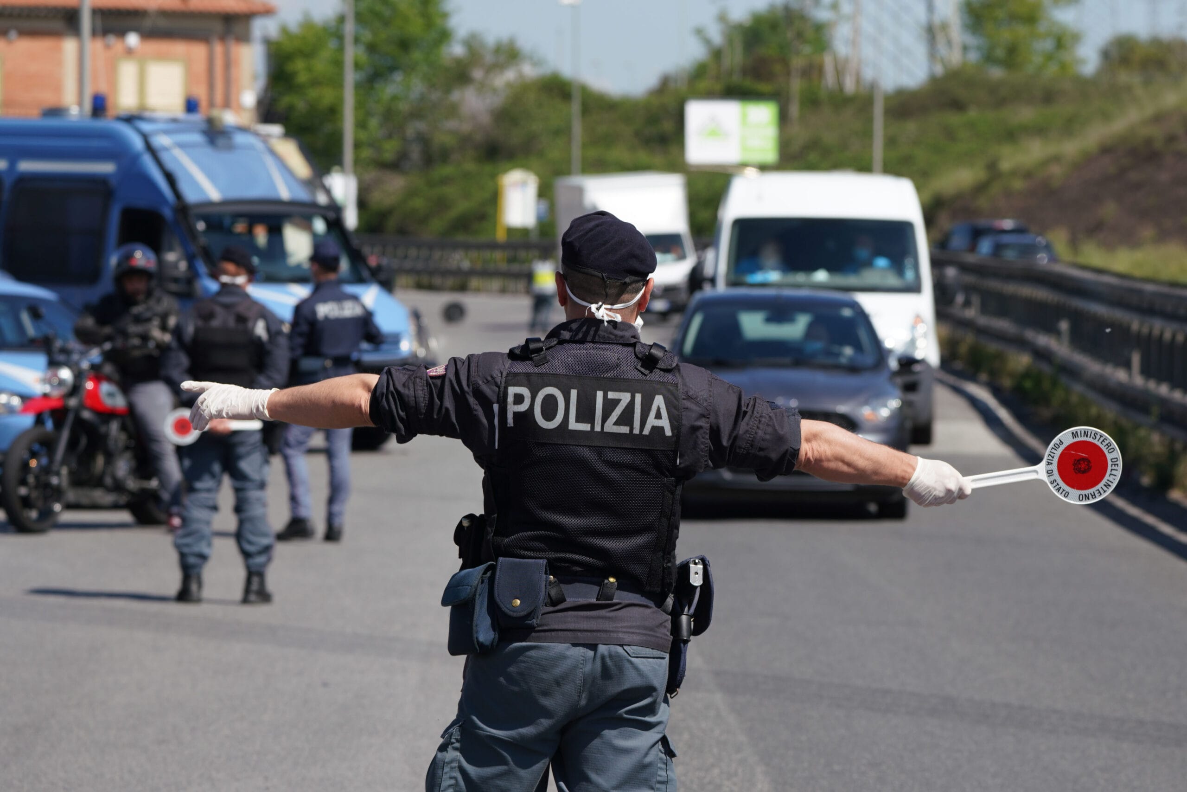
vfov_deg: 9.1
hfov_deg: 13.7
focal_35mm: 150
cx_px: 594
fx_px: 4946
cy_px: 396
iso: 160
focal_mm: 150
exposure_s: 1/500
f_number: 7.1
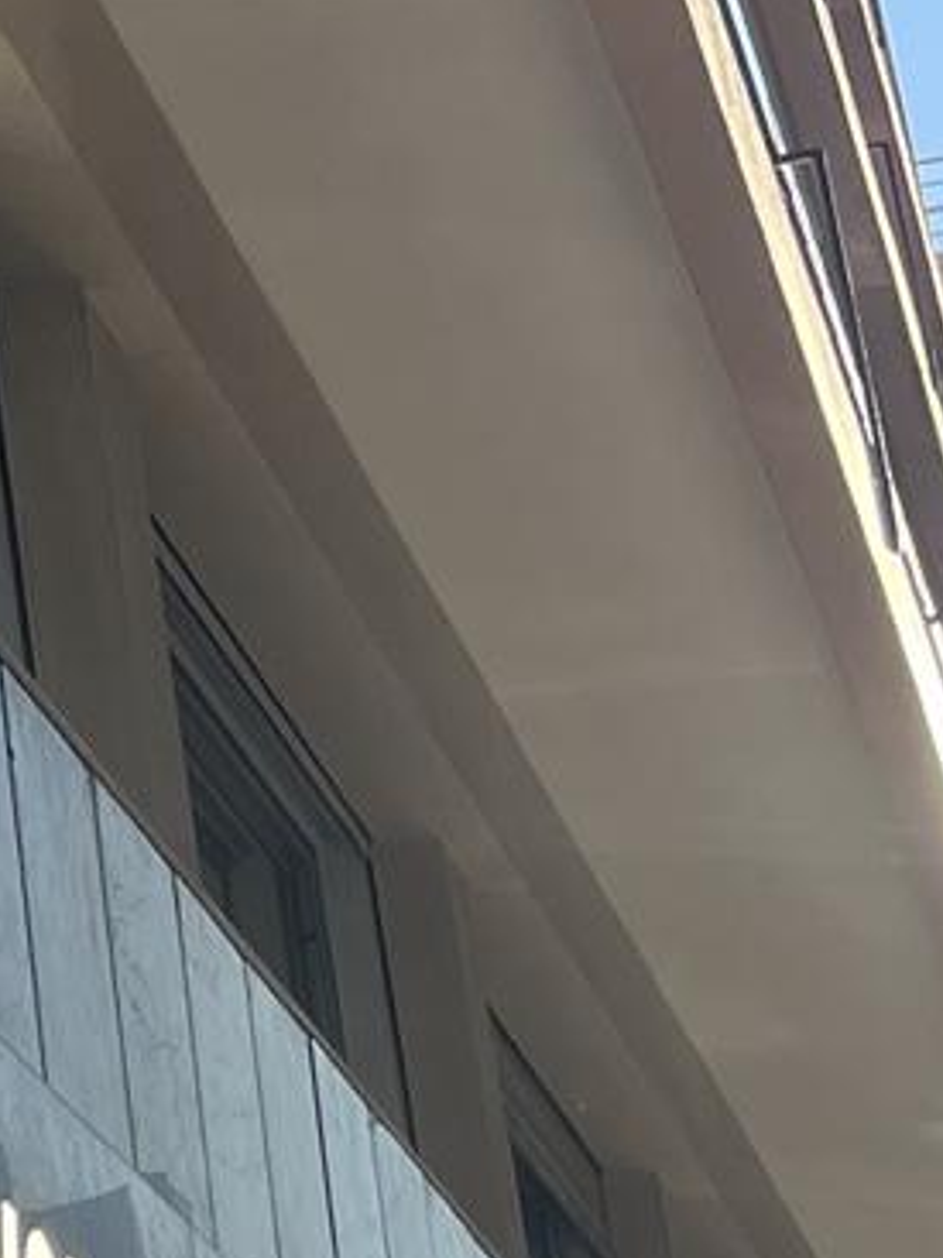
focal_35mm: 136
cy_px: -34
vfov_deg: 14.3
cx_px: -1495
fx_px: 4943
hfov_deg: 9.4
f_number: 1.6
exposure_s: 1/1890
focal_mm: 5.1
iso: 50
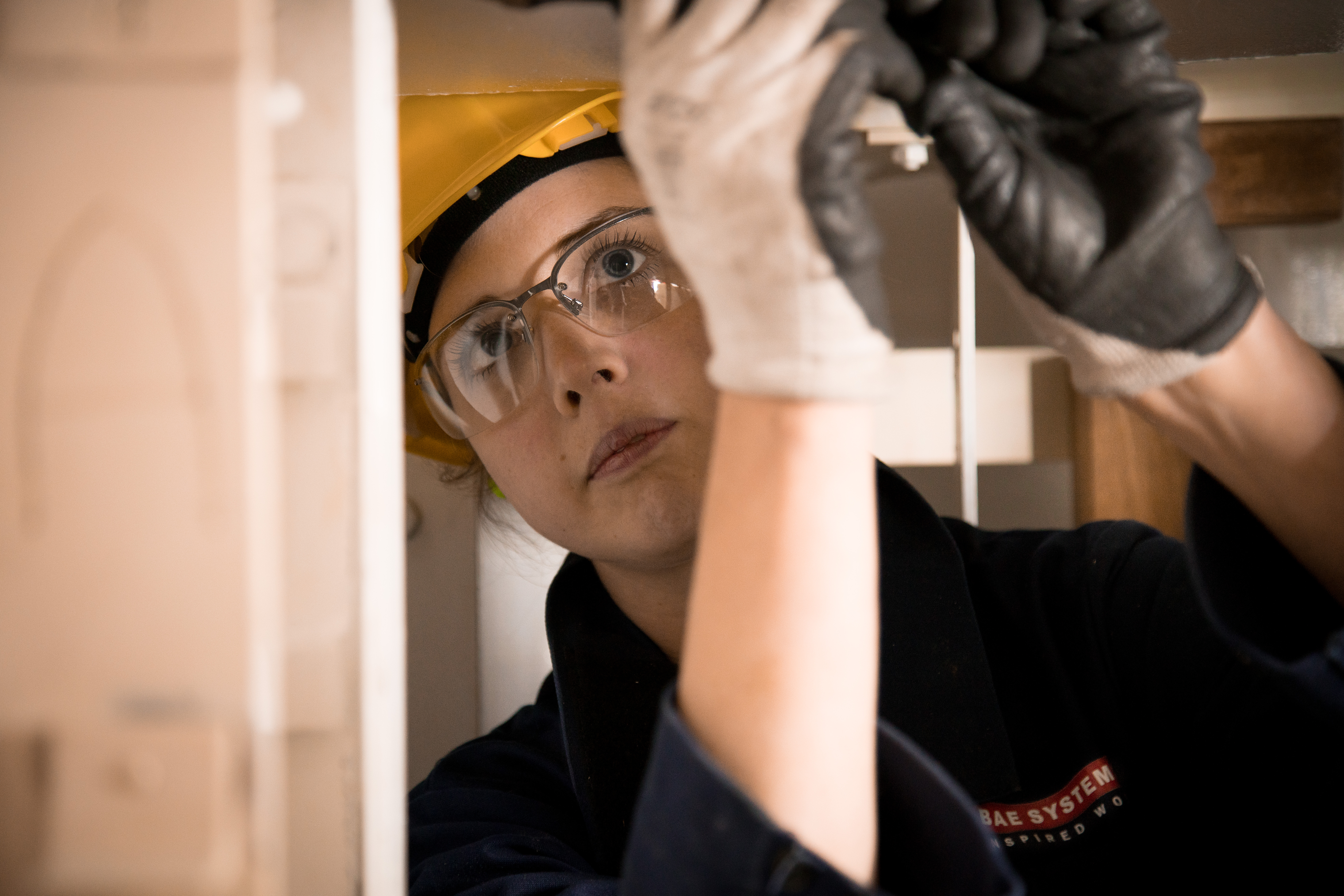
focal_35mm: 73
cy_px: 448
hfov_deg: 27.7
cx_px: 672
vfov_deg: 18.7
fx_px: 2726
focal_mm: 73
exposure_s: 1/60
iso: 1250
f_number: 4
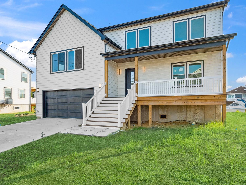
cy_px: 95
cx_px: 139
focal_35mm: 21
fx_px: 149
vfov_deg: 63.4
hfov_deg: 78.6
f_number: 6.3
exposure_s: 1/800
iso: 640
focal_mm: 16
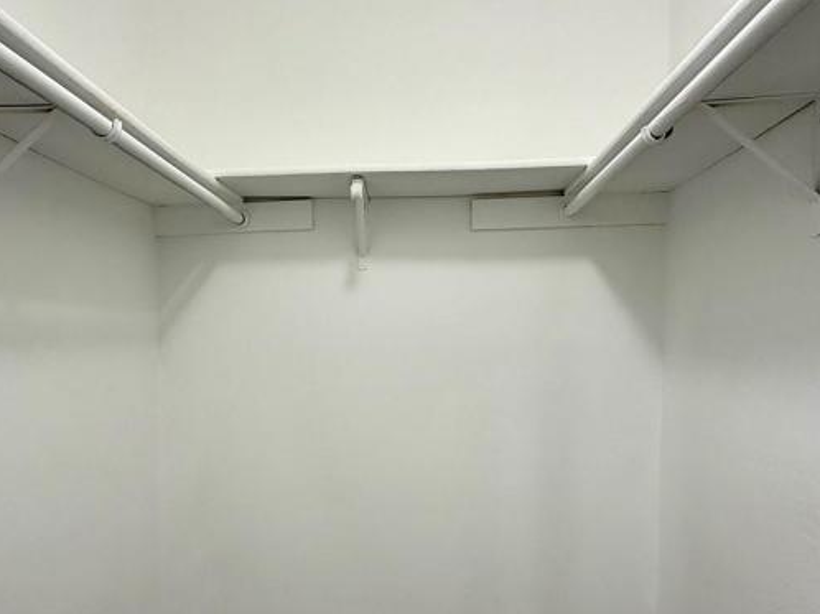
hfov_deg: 65.1
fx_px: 639
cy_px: 379
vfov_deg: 50.9
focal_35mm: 27
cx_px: 359
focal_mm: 2.22
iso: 100
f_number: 2.2
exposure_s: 1/99
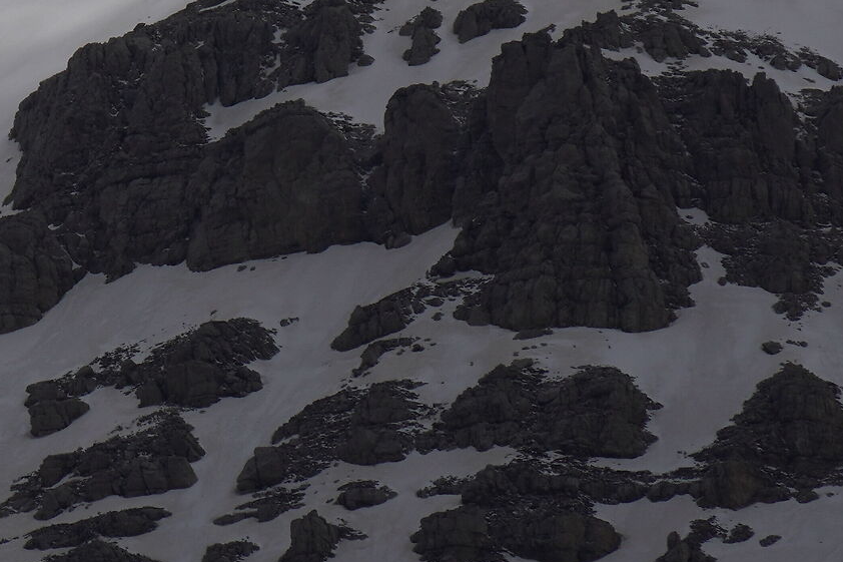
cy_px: -130
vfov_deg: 0.9
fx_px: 35022
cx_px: -136
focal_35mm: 1496
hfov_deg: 1.4
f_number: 13
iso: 160
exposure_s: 1/1250
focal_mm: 350
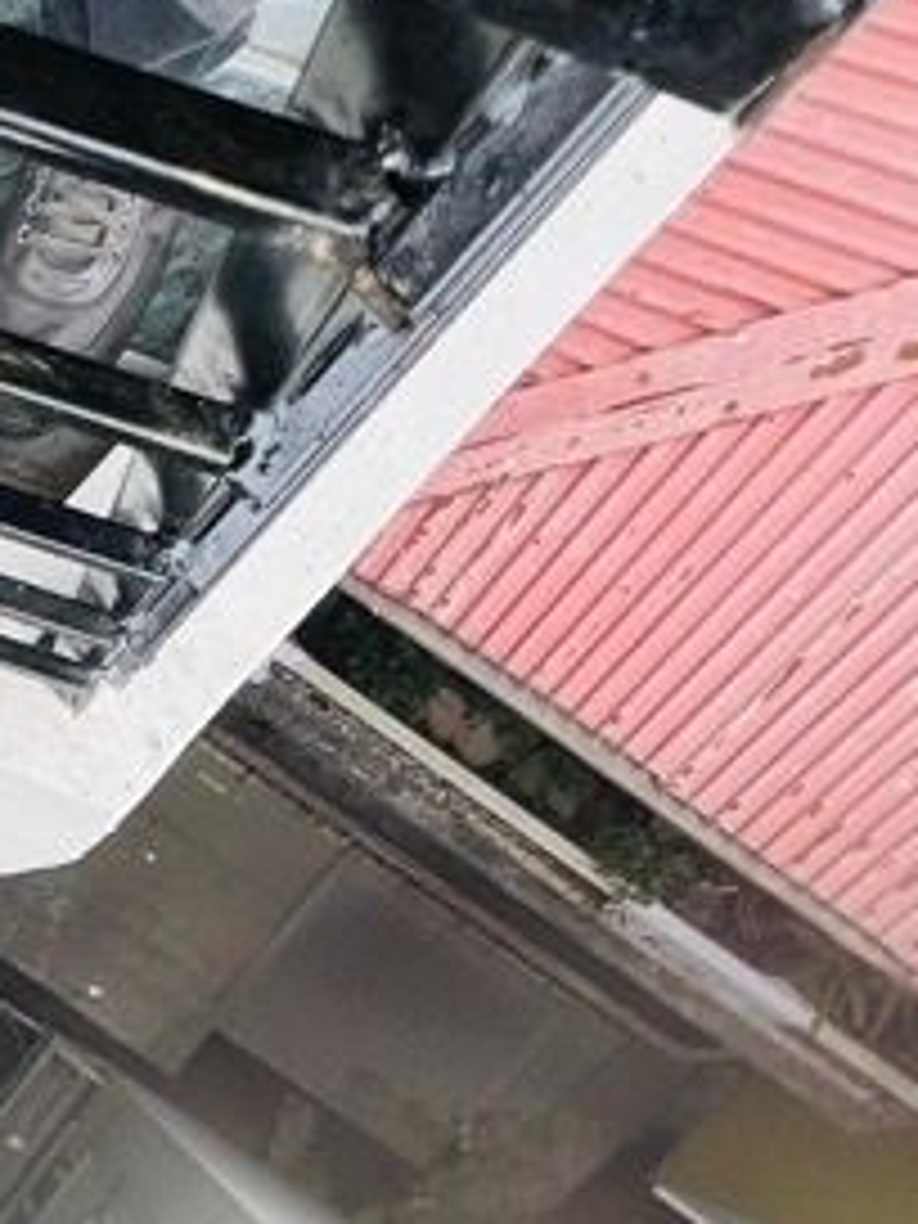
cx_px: -414
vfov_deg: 32.6
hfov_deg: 24.1
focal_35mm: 49
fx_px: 1733
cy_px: 1444
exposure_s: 1/295
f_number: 1.8
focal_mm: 1.57
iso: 32
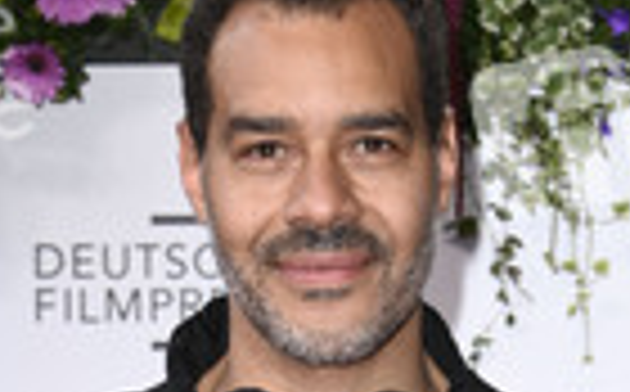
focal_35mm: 286
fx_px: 4903
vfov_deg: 4.5
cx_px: 292
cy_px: 789
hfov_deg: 7.4
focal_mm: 98
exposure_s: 1/250
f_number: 5.6
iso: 500
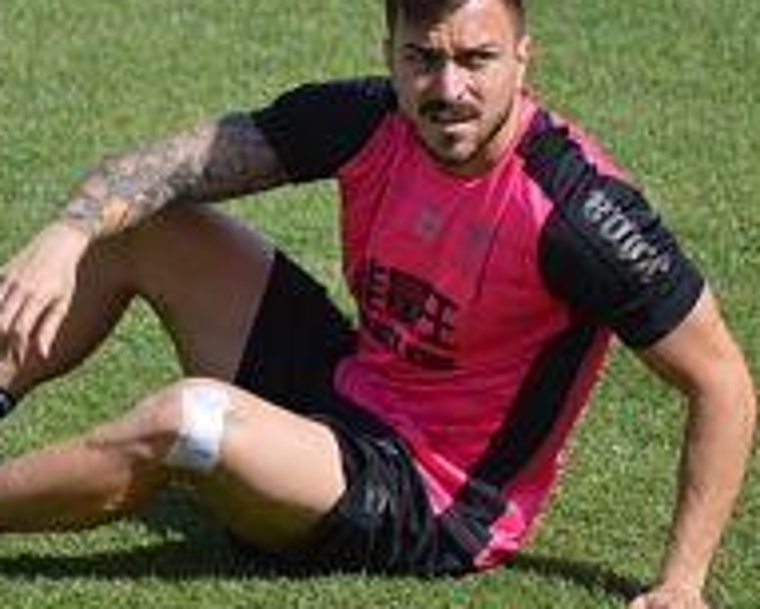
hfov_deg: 2.7
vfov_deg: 2.2
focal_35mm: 707
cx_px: 231
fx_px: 15911
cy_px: 187
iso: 360
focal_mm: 240
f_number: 5.6
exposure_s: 1/2000
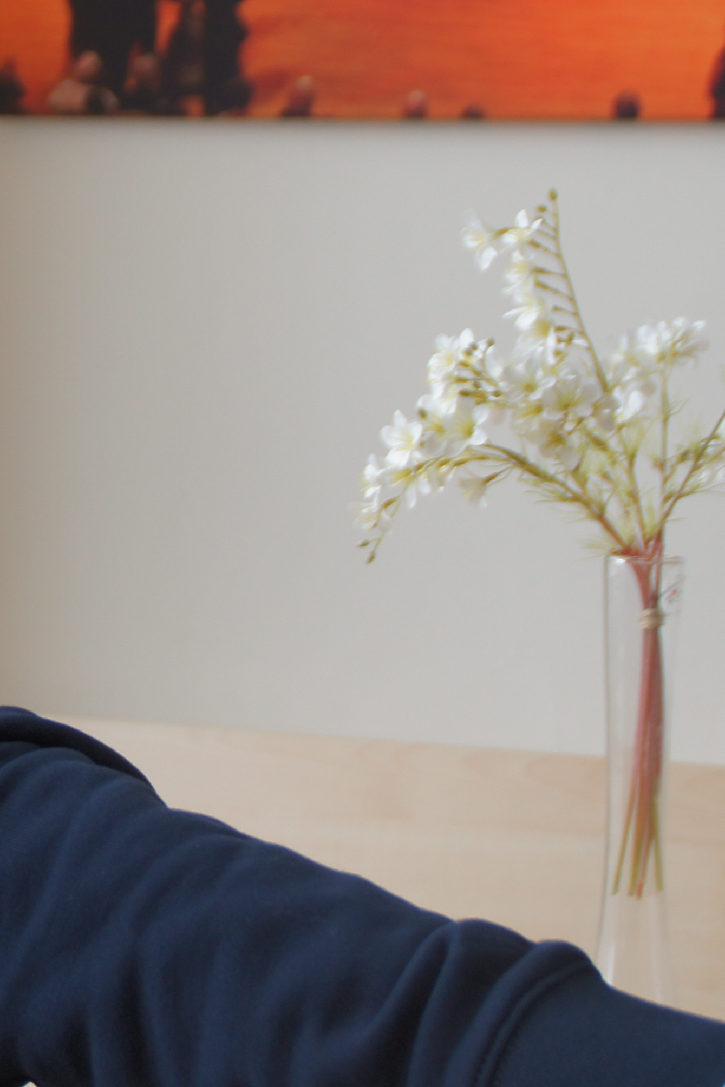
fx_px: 3874
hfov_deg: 10.4
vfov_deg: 16.0
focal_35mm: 128
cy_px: 435
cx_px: -332
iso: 160
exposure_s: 1/60
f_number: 4.5
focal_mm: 35
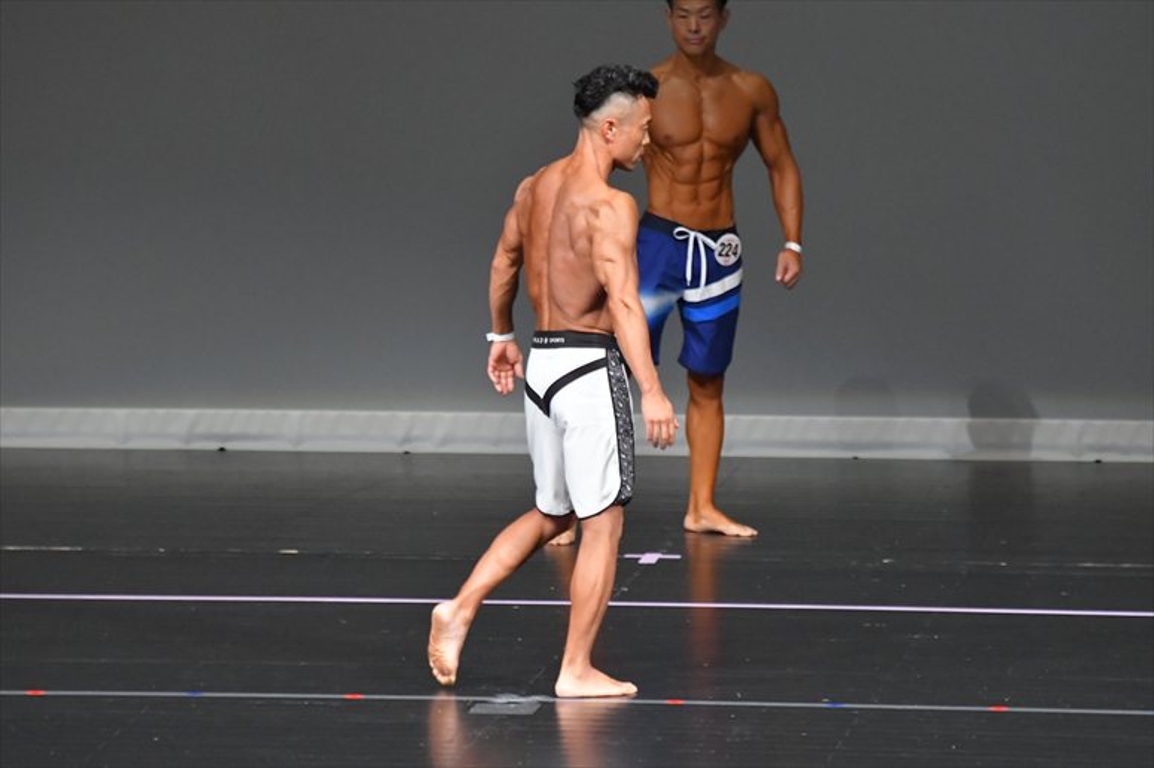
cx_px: 577
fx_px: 11054
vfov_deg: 4.0
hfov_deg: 6.0
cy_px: 384
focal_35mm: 345
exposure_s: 1/400
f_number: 5.6
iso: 5000
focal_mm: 230
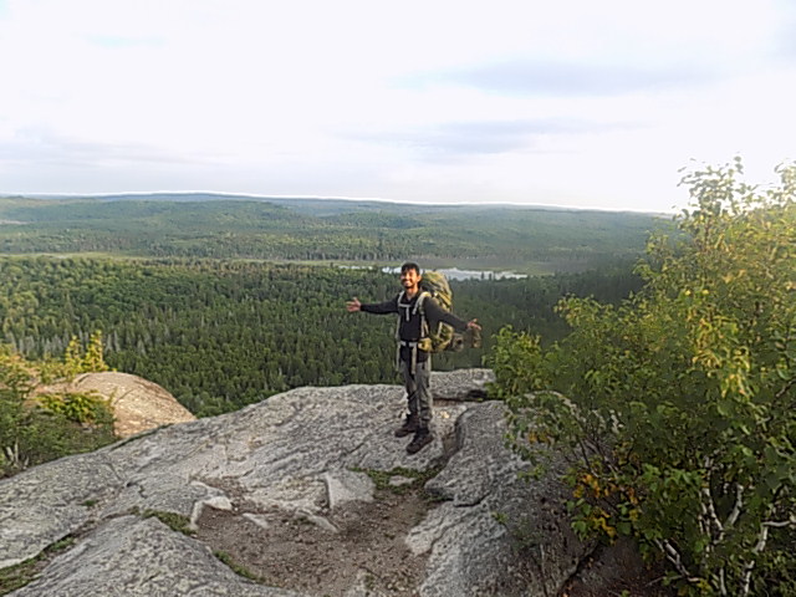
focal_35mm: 23
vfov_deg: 58.9
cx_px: 398
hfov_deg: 73.9
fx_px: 529
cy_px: 298
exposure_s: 1/125
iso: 80
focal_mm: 4
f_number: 3.1
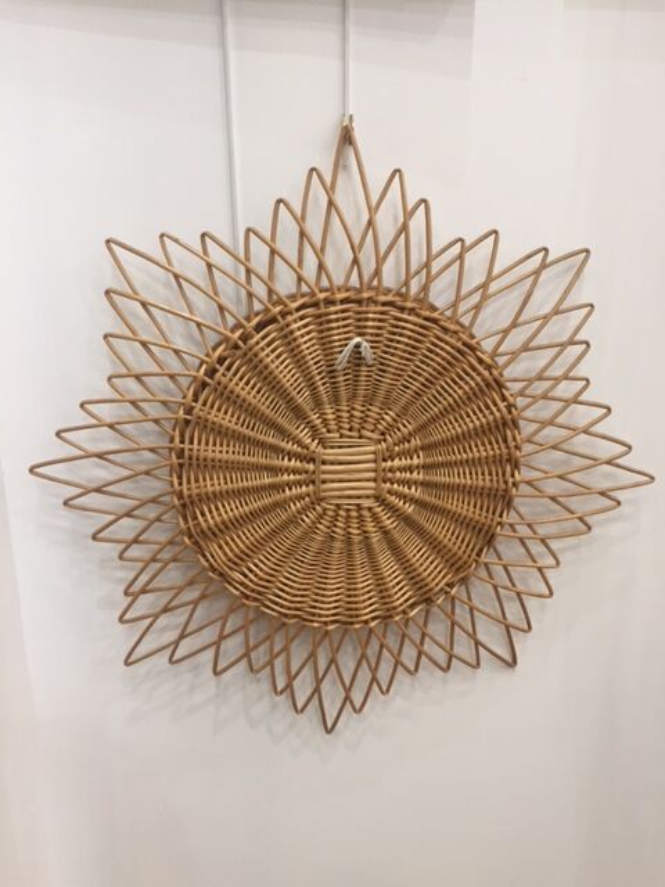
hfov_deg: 48.2
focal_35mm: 29
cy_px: 444
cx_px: 332
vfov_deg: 61.7
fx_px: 743
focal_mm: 4.15
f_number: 2.2
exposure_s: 1/33
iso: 125
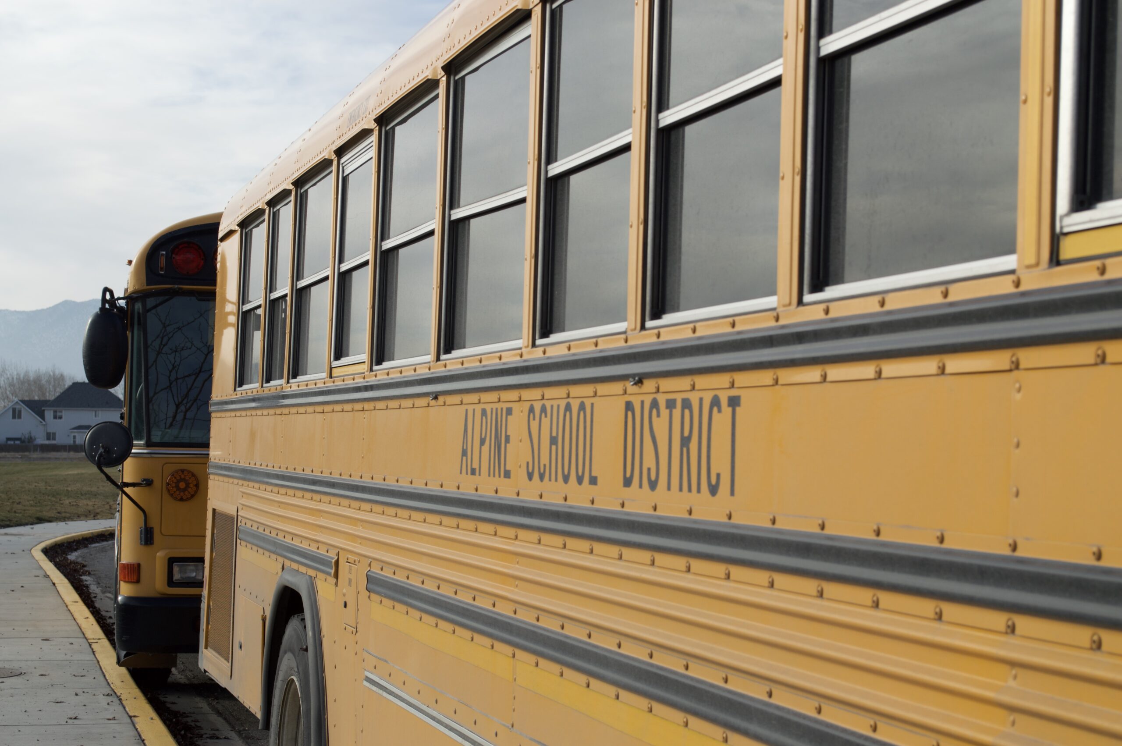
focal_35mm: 66
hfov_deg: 30.5
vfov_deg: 20.6
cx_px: 561
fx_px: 2055
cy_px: 373
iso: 100
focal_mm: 44
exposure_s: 1/200
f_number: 7.1
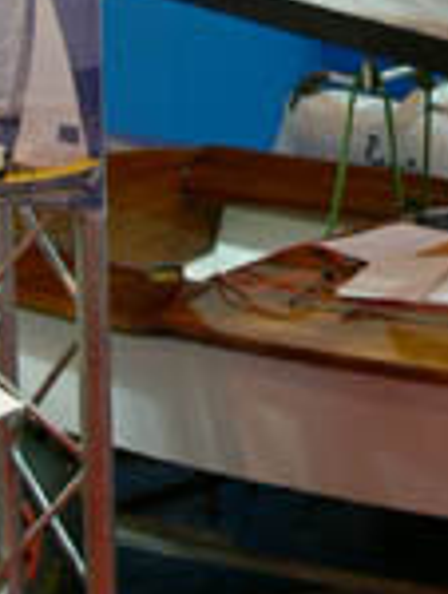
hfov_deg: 10.9
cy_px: -168
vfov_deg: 14.3
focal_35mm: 132
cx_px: 656
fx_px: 2271
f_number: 2.8
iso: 80
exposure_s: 1/30
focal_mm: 7.4
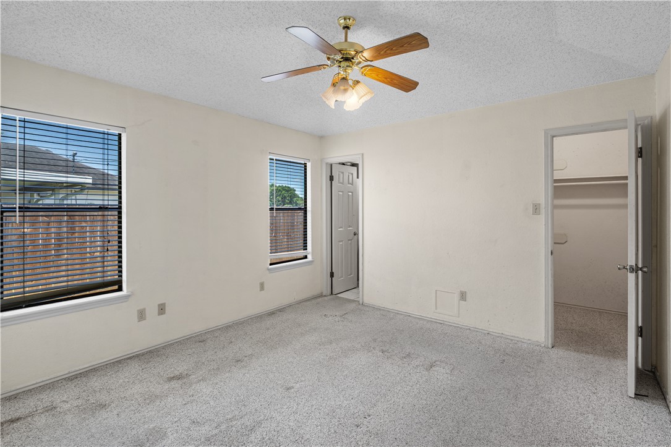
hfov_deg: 96.7
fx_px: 298
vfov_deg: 73.7
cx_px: 336
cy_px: 224
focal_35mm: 16
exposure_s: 1
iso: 100
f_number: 8
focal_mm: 11
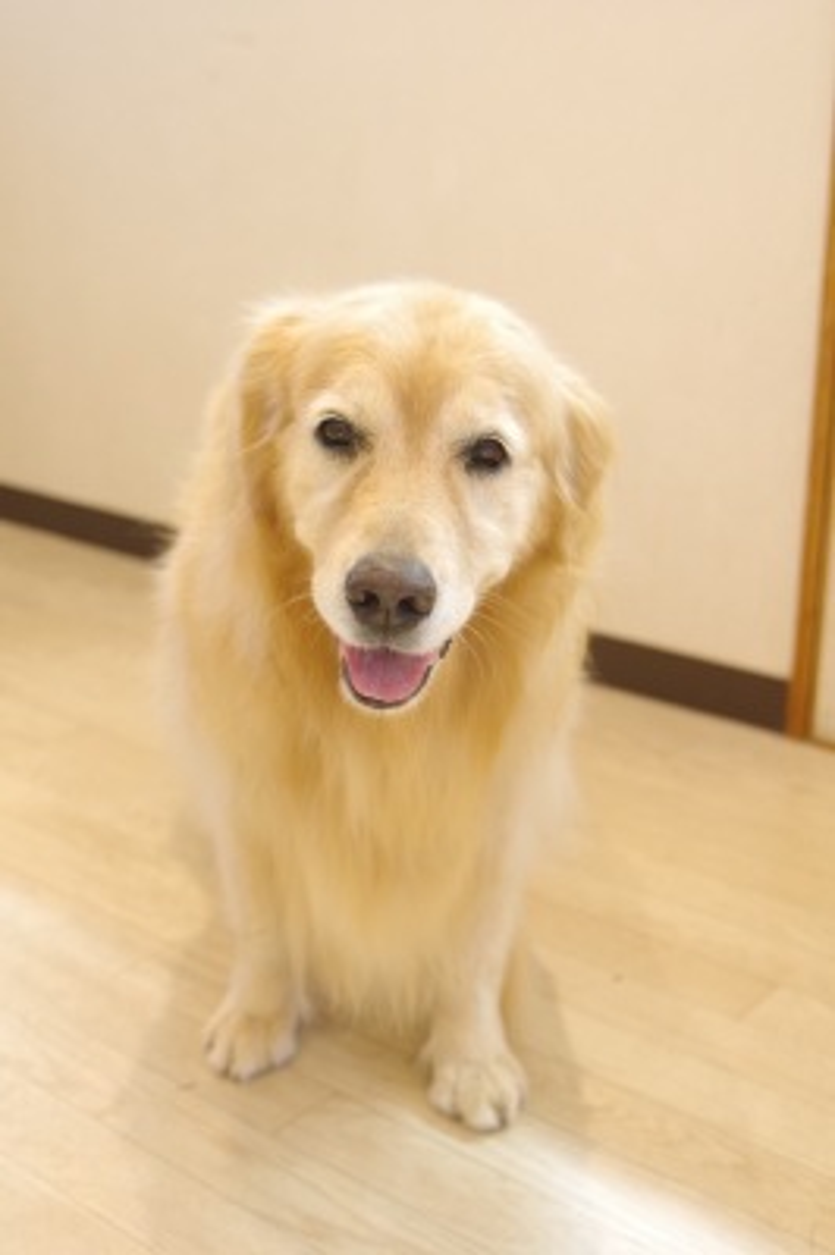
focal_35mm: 49
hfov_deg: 27.5
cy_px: 628
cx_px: 418
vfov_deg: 40.4
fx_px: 1708
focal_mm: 33
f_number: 3.2
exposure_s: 1/100
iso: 2000
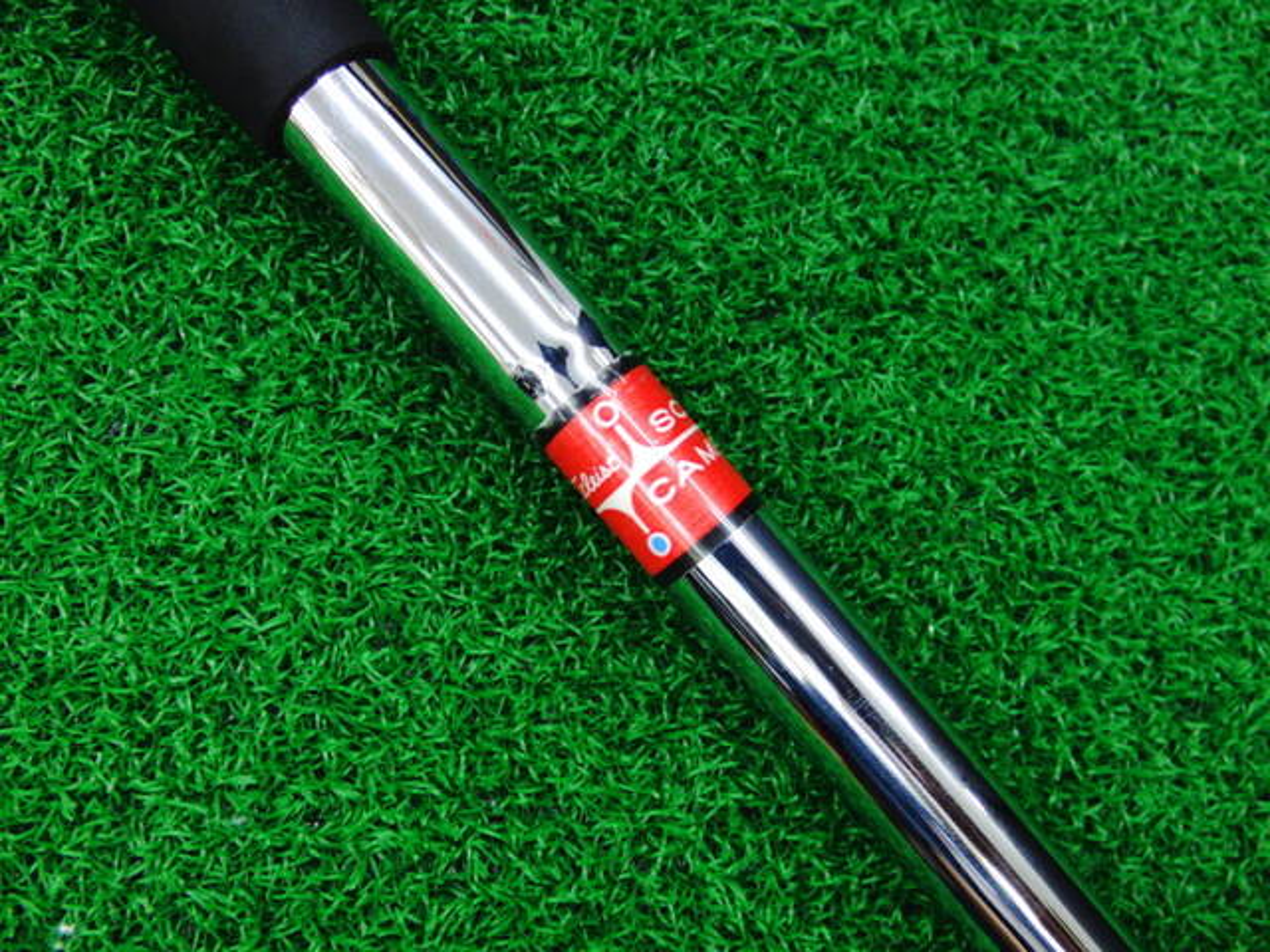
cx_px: 635
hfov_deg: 50.1
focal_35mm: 37
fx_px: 1357
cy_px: 476
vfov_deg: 38.7
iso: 400
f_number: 3.6
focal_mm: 6.42
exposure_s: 1/40
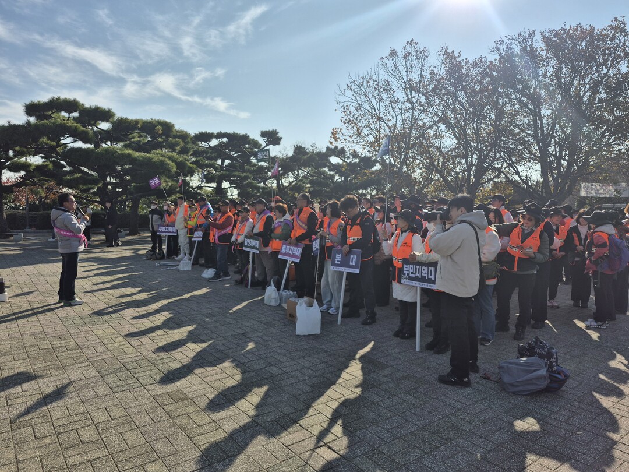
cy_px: 236
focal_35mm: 23
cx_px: 314
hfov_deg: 73.9
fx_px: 418
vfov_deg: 58.9
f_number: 1.8
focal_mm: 5.4
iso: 25
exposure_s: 1/4080
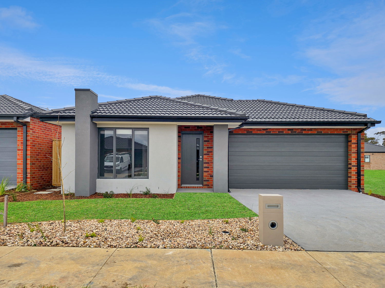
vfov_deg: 58.9
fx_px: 256
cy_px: 144
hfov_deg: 73.9
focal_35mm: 23
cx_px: 192
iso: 12
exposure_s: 1/1027
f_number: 1.7
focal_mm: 6.3
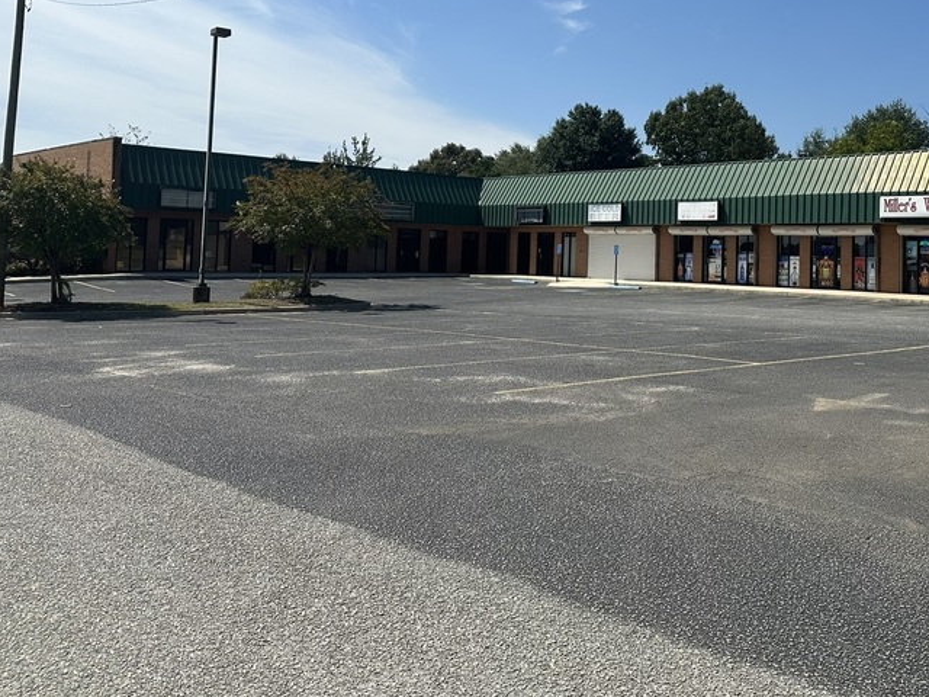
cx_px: 660
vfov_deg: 38.9
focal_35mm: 36
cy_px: 200
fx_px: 966
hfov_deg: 49.9
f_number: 1.78
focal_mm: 6.86
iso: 80
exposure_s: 1/7576
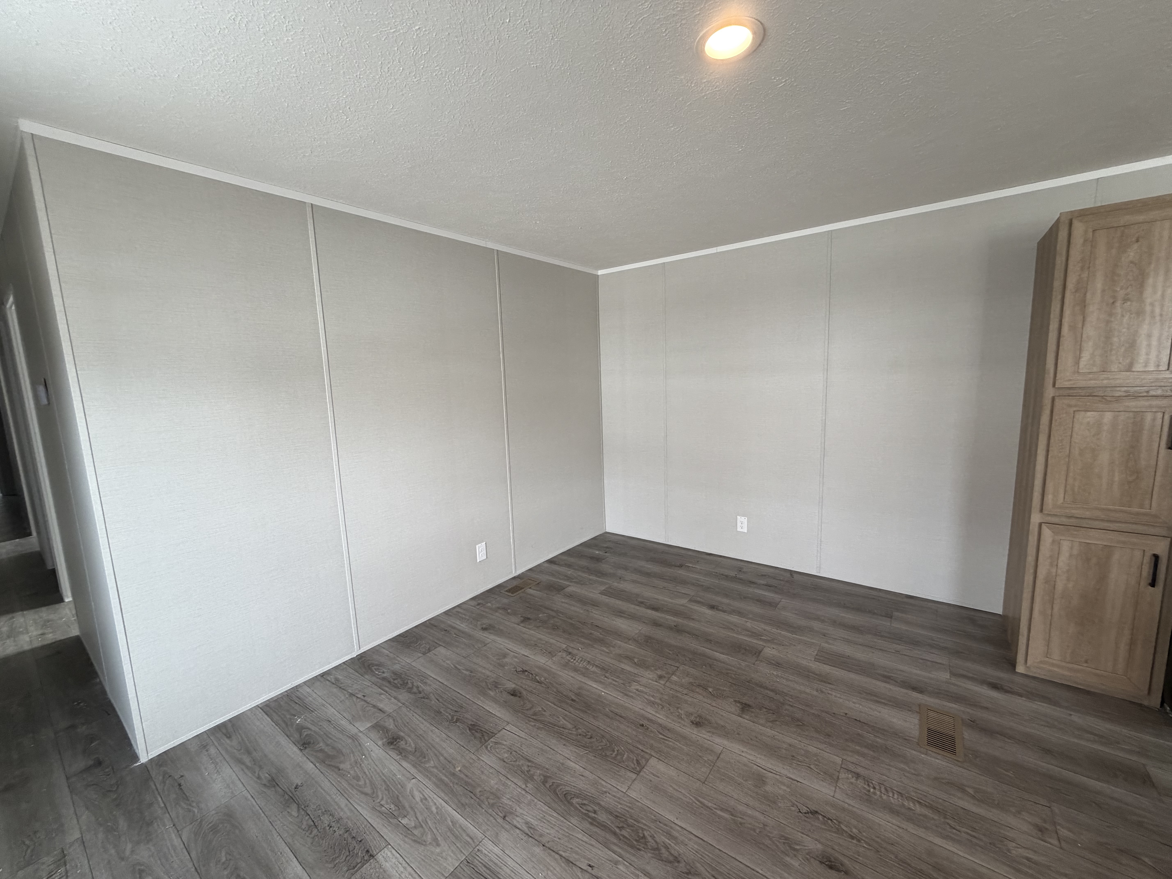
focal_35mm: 14
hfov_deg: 102.1
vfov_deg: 85.7
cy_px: 440
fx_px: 474
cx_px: 586
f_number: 2.2
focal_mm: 2.22
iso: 200
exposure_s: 1/120
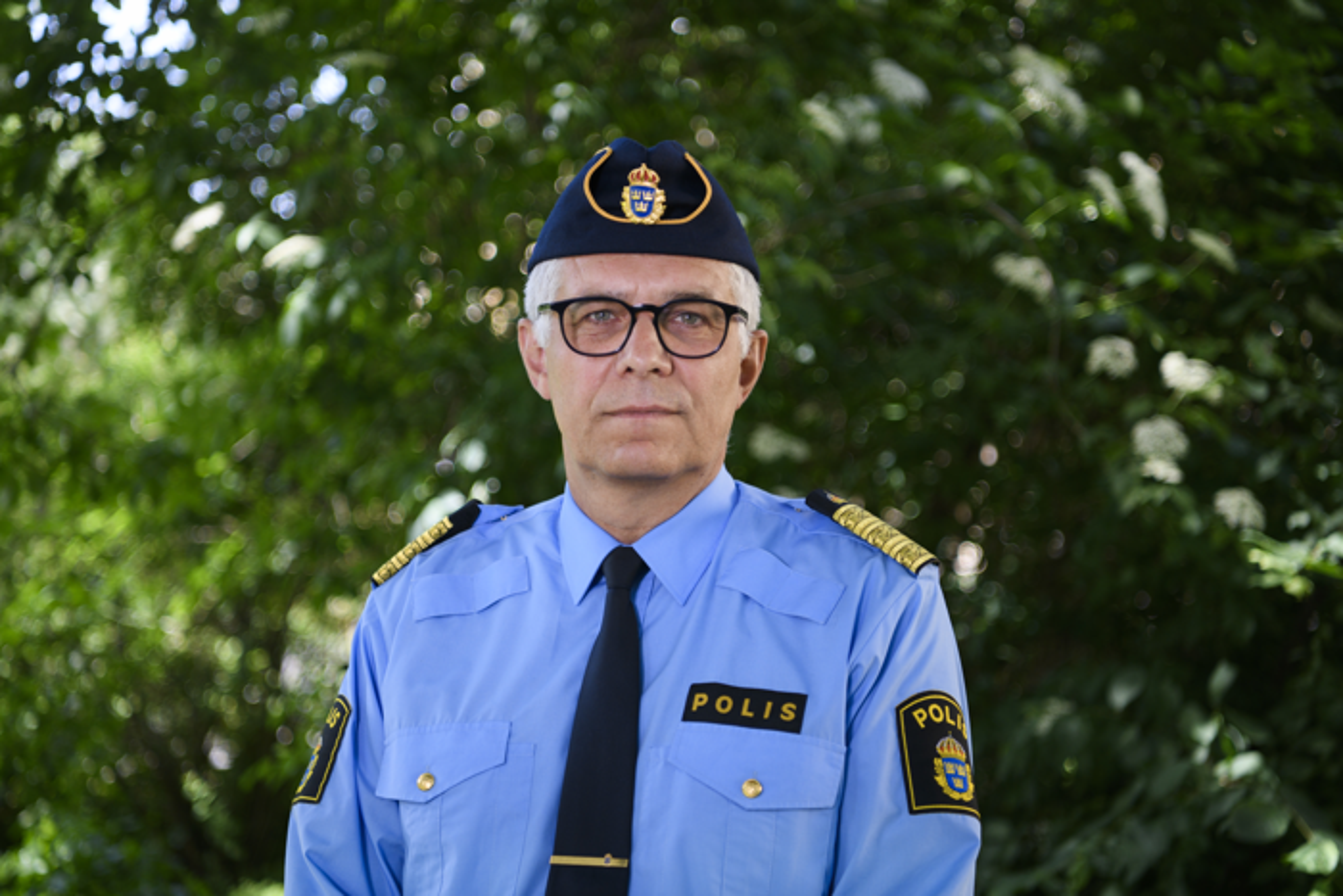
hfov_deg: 34.5
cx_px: 672
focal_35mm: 58
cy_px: 448
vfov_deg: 23.4
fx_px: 2164
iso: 400
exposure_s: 1/500
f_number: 2.8
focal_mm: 58
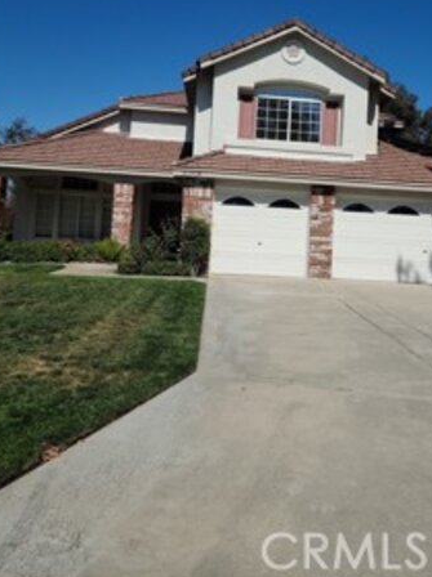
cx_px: 256
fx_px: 584
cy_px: 220
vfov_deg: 52.2
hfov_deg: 40.5
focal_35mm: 35
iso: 25
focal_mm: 5.9
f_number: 2
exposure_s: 1/2128
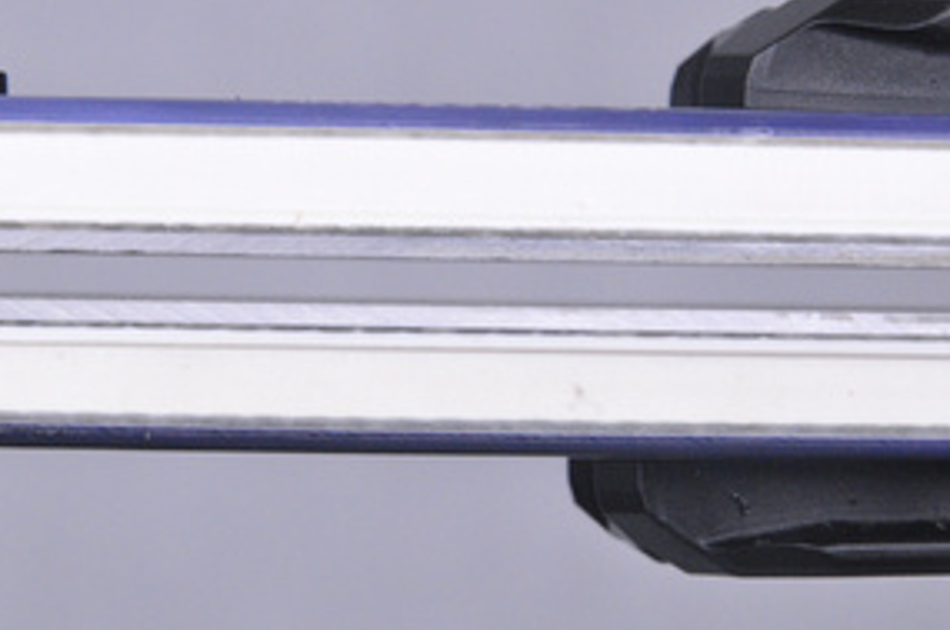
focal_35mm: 249
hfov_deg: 8.3
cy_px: 282
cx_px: 353
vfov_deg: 5.5
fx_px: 6554
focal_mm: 105
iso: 3200
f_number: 9.5
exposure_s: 1/125
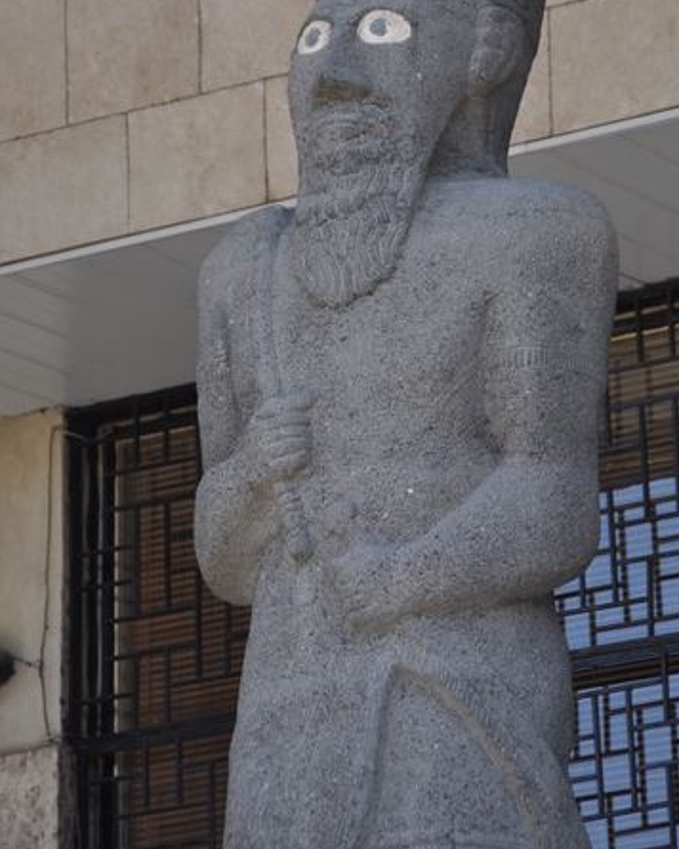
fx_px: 5519
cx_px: 417
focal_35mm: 220
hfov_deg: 7.0
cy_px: 256
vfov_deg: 8.8
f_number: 5.3
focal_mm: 105
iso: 200
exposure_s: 1/250
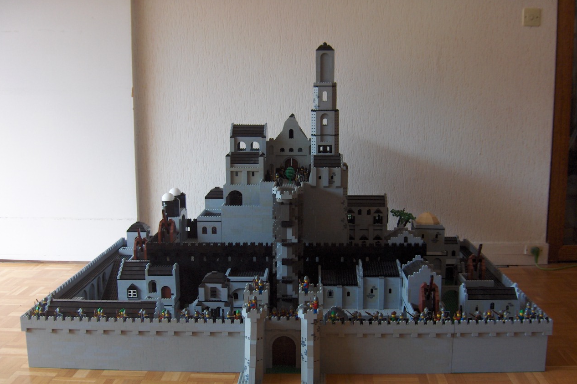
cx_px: 289
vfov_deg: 32.6
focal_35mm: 41
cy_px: 214
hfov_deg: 47.4
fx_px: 657
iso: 200
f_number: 2.8
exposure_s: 1/59
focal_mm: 8
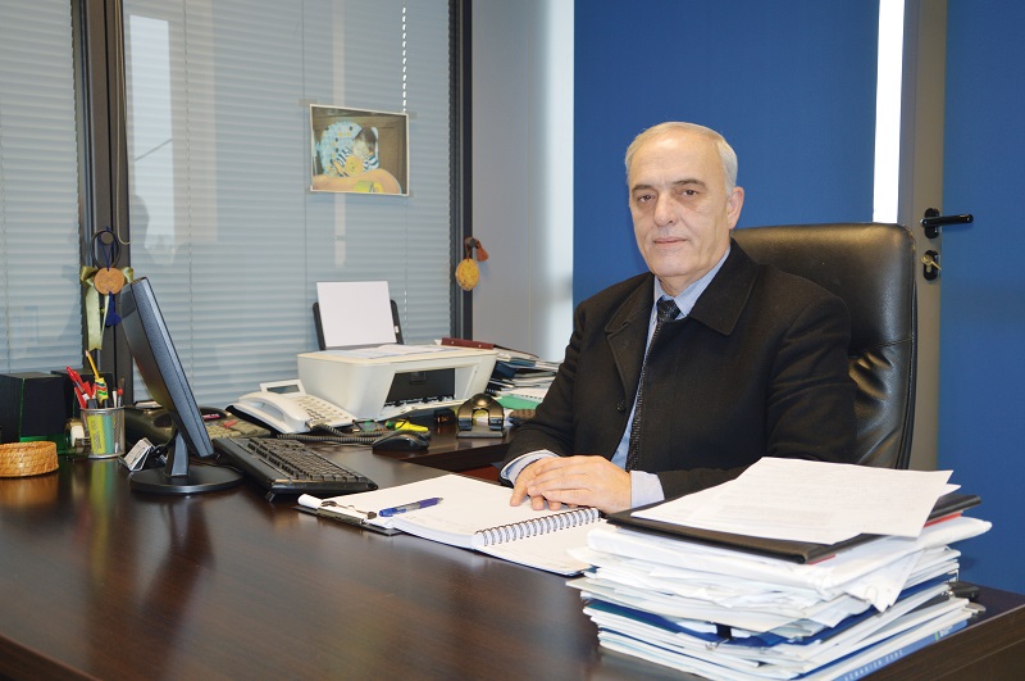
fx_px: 1109
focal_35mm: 39
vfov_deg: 34.1
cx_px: 512
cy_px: 340
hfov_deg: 49.6
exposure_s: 1/30
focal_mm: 26
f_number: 4
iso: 160
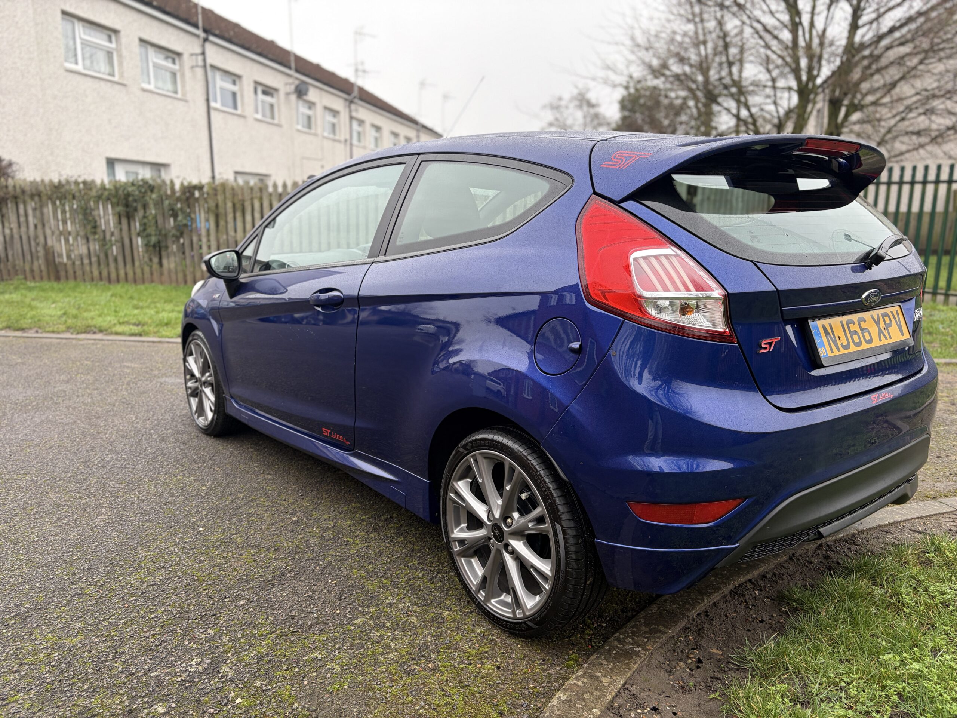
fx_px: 719
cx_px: 478
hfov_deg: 67.3
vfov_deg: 53.1
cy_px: 359
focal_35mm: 26
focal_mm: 5.96
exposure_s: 1/121
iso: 125
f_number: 1.6
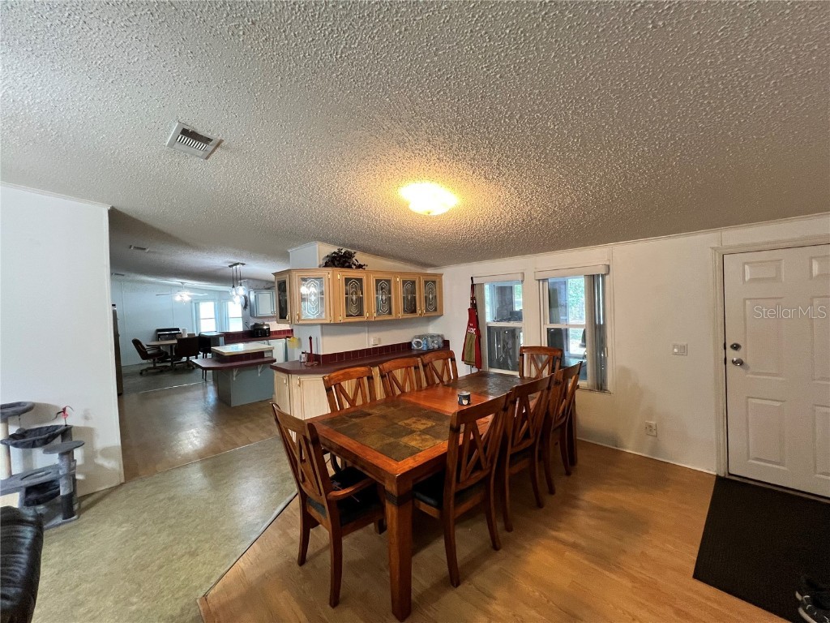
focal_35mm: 13
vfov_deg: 89.9
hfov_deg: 106.2
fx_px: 312
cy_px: 312
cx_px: 415
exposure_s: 1/60
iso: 320
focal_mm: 1.57
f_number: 1.8
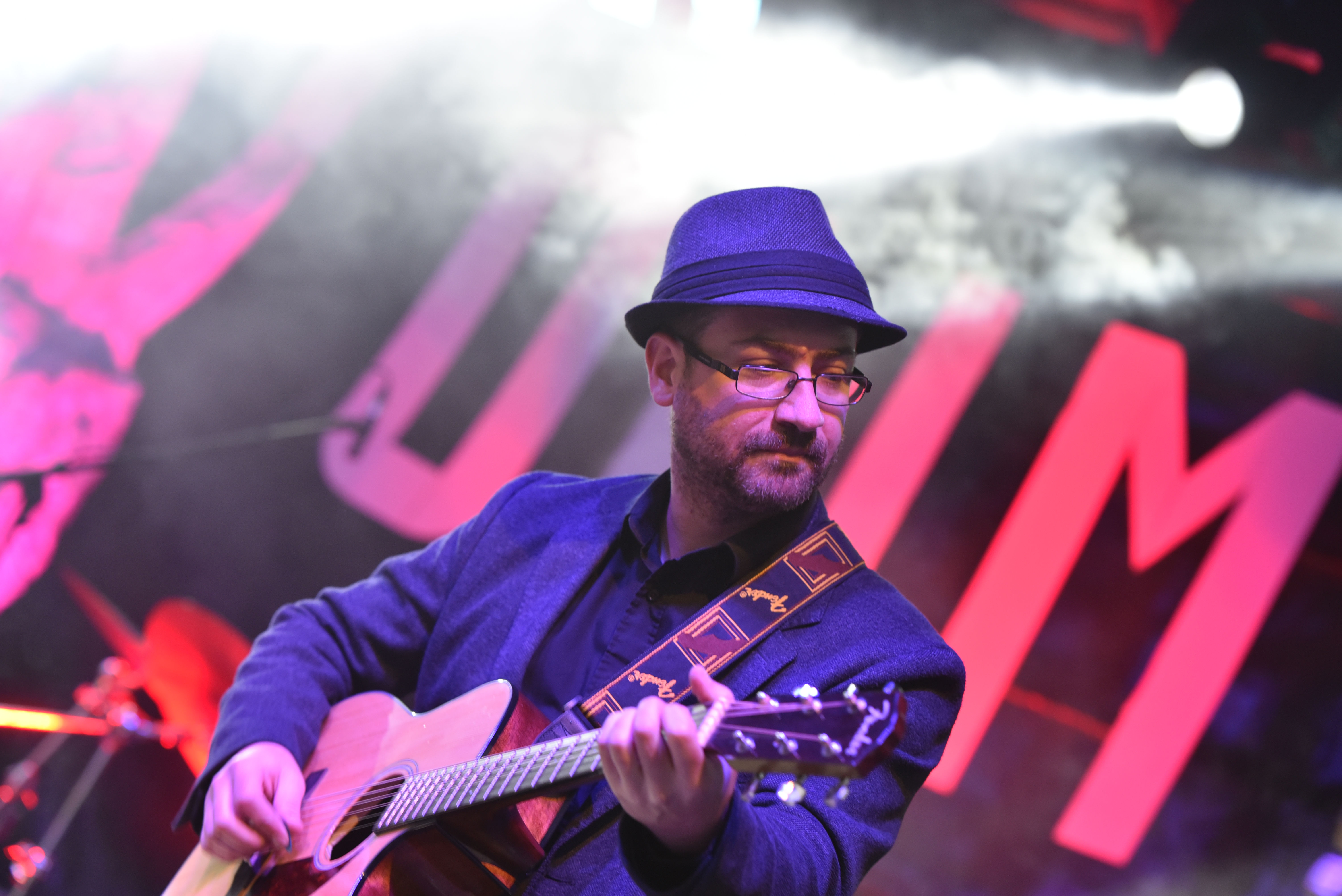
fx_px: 3804
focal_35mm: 102
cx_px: 671
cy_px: 448
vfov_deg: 13.4
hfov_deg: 20.0
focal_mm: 102
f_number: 3.5
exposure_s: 1/125
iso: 1250
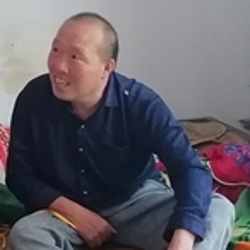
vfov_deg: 17.2
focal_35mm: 101
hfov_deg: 16.8
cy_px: 106
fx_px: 825
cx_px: -14
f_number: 1.8
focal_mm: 3.6
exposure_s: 1/50
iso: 500
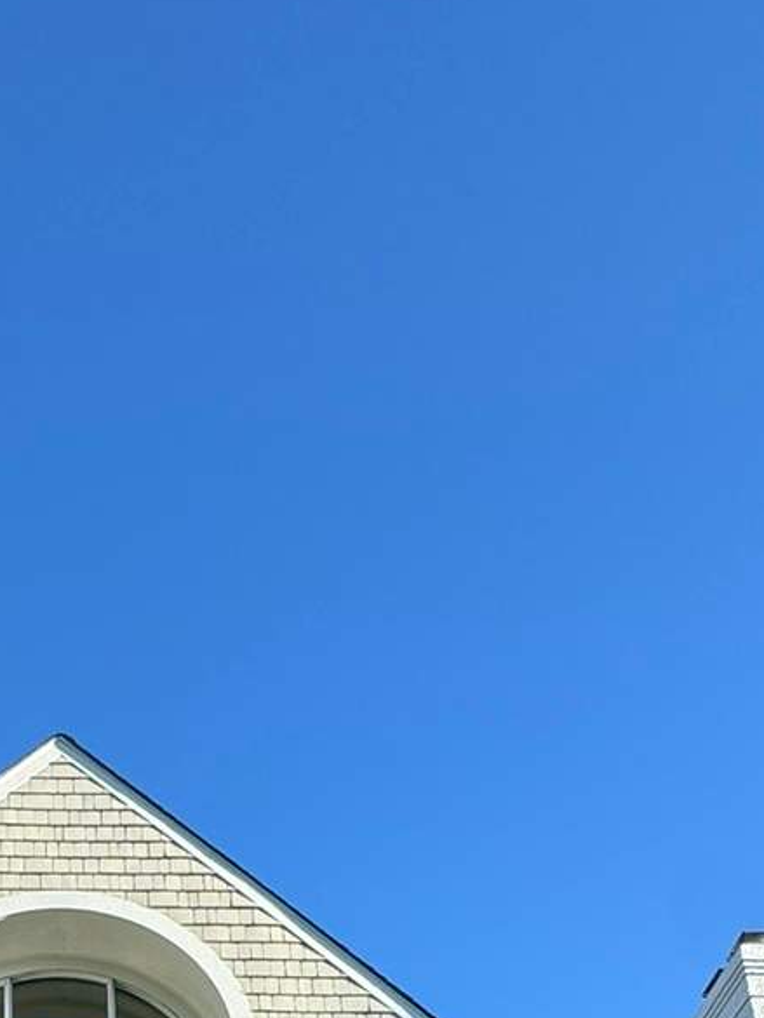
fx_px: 1441
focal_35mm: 49
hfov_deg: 28.3
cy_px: 1672
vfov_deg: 24.8
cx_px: 49
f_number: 2.2
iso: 40
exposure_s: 1/470
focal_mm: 2.22
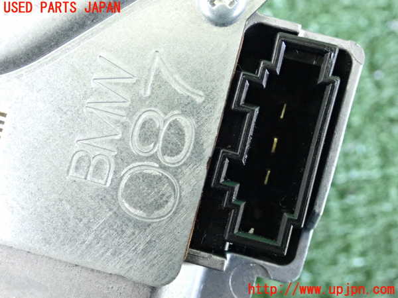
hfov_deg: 38.2
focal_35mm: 50
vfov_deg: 29.1
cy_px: 149
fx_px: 575
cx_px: 199
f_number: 3.2
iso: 3200
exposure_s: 1/125
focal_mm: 9.01
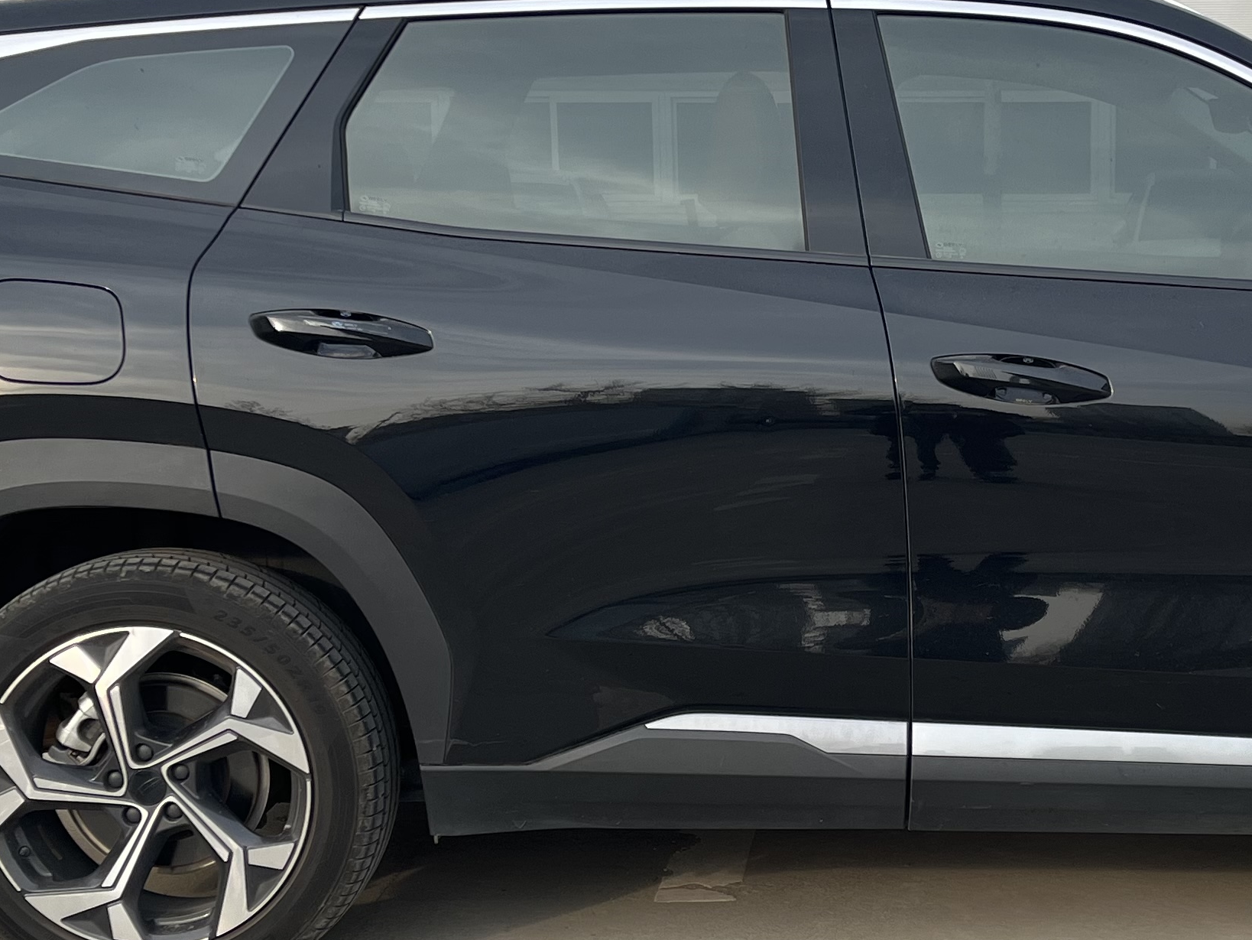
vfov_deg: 22.9
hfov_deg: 29.8
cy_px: 515
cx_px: 927
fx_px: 2315
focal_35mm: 64
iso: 50
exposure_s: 1/1372
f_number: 1.6
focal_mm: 5.1
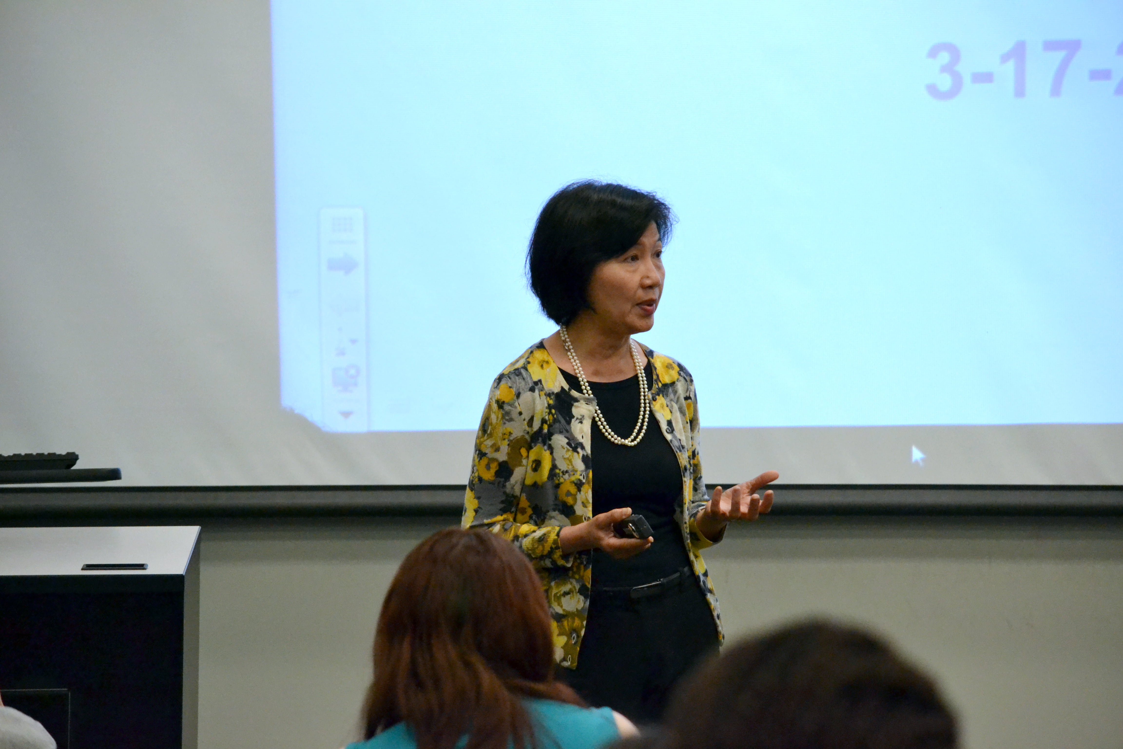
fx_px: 5849
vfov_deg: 7.3
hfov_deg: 11.0
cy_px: 374
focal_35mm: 188
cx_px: 562
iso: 3200
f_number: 4.8
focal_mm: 125
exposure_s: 1/250
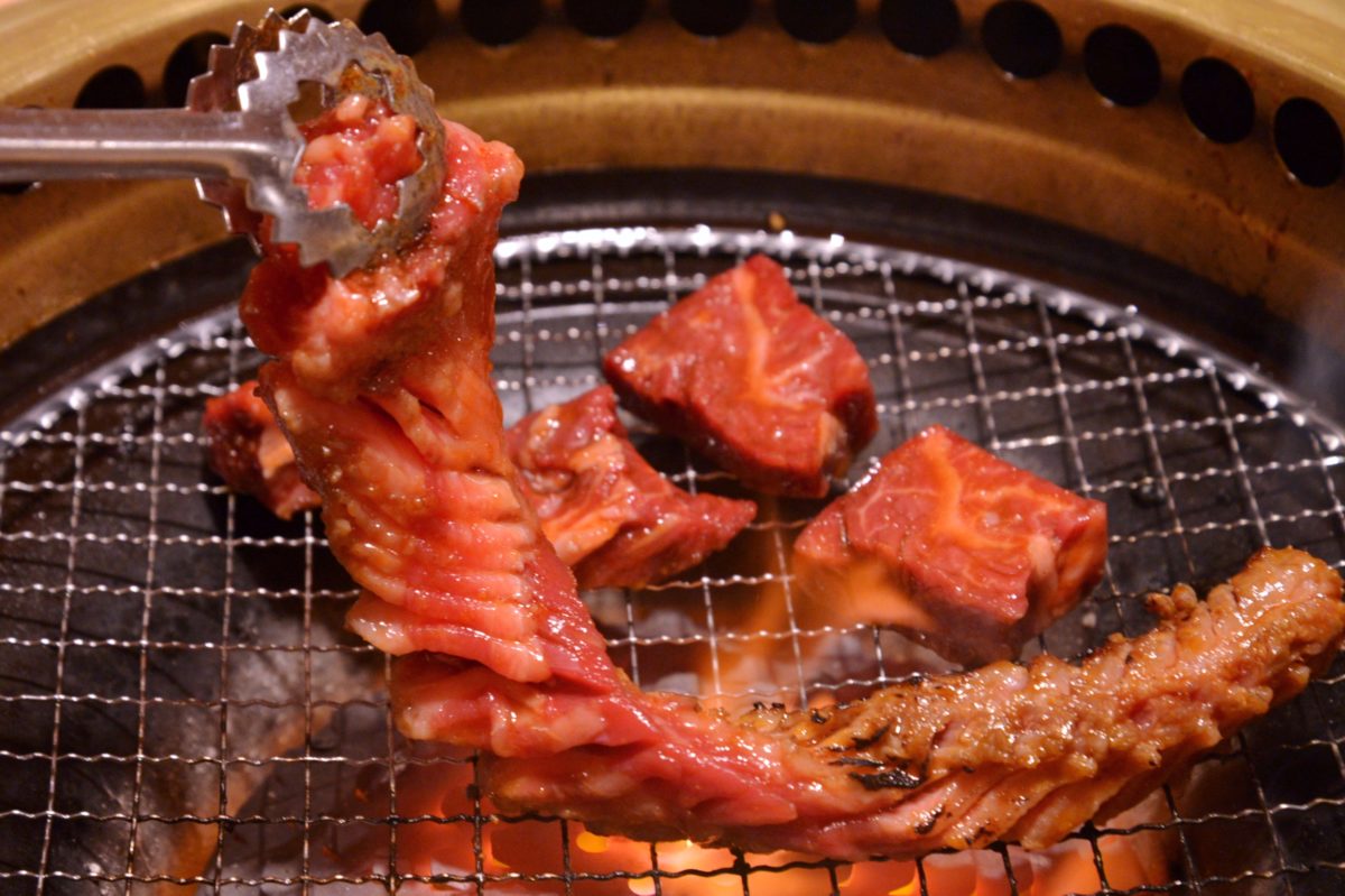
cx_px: 672
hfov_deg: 23.9
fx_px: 3174
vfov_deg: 16.1
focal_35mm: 85
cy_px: 448
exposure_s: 1/25
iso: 2500
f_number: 7.1
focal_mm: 85
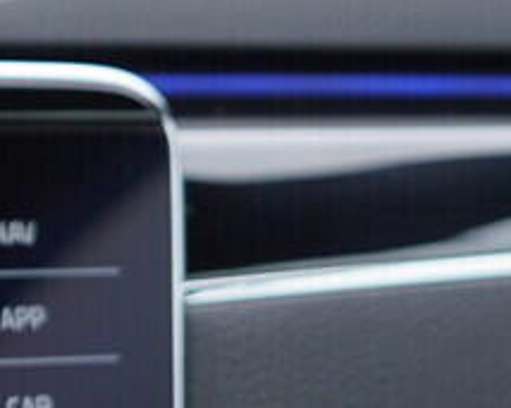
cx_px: -652
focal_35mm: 162
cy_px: 292
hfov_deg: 10.5
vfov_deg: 9.5
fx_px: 2449
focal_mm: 24
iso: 125
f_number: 3.2
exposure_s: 1/40
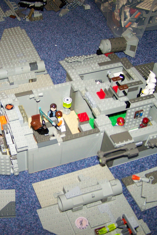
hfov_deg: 25.3
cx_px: 48
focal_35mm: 53
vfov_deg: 37.5
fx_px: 347
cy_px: 117
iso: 160
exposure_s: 1/60
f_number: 2.8
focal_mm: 6.3
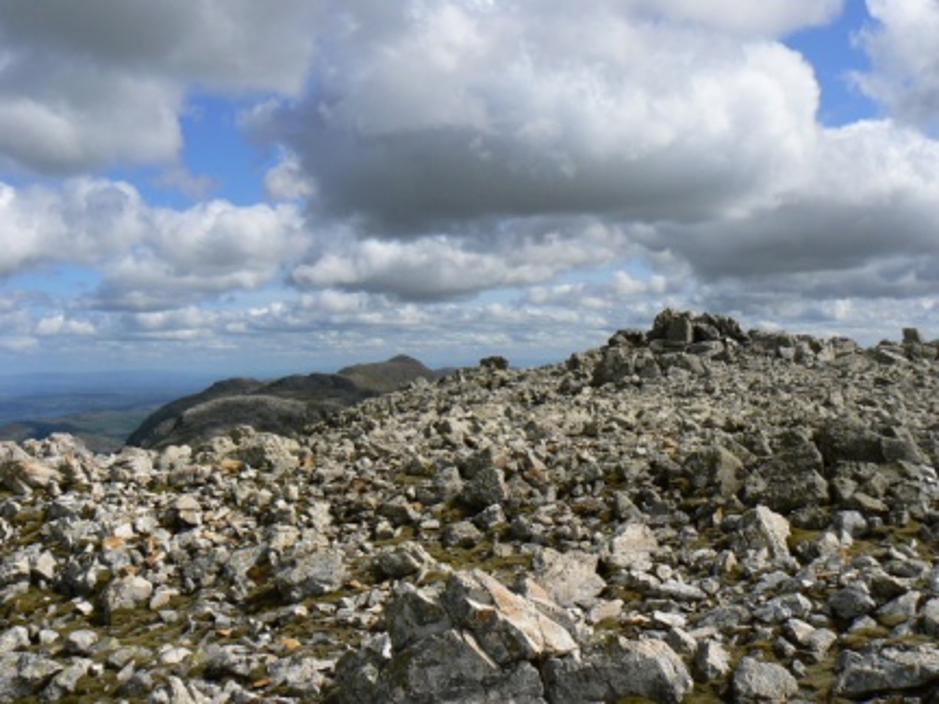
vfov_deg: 39.7
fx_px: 977
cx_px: 470
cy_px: 352
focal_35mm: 36
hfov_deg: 51.4
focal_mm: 6
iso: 80
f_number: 8
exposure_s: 1/640
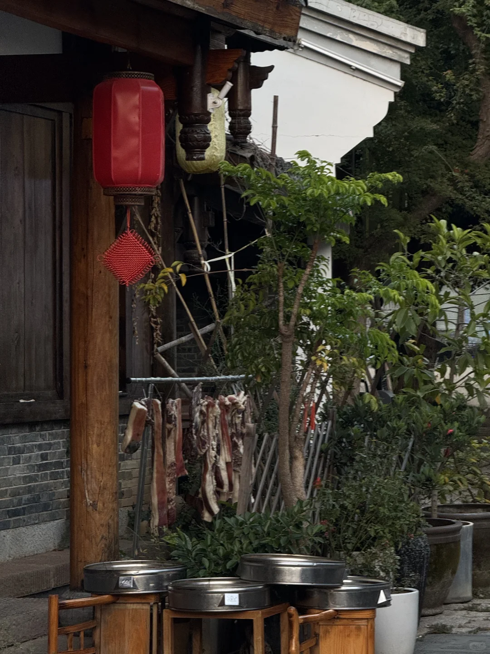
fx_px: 2265
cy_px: 327
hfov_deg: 12.3
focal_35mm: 120
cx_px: 245
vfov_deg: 16.4
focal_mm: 15.66
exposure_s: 1/99
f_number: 2.8
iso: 125
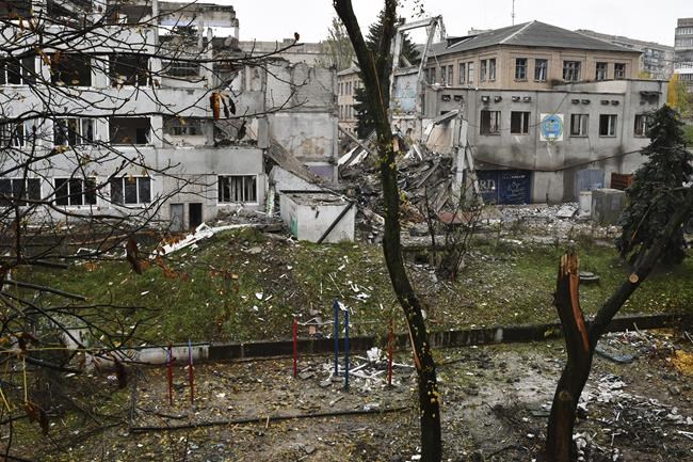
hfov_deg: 53.1
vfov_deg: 36.9
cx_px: 346
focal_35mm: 36
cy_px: 231
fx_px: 693
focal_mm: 24
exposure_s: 1/125
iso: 800
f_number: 8
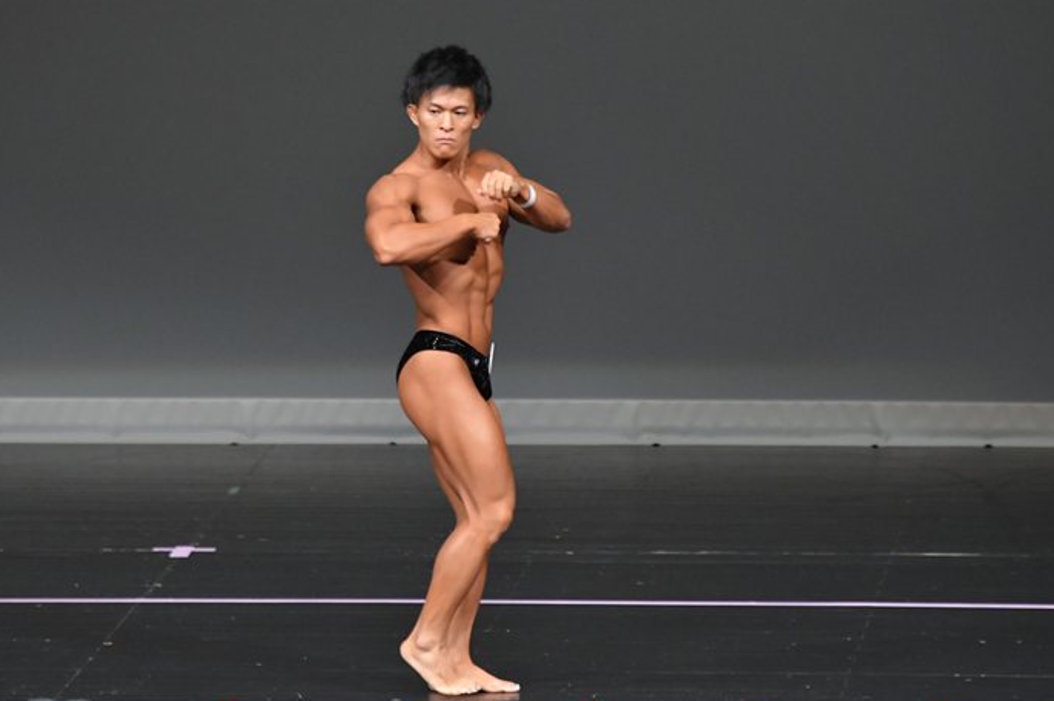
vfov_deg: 3.5
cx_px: 476
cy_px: 374
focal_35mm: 390
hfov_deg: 5.3
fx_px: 11407
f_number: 5.6
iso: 4000
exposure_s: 1/400
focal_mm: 230
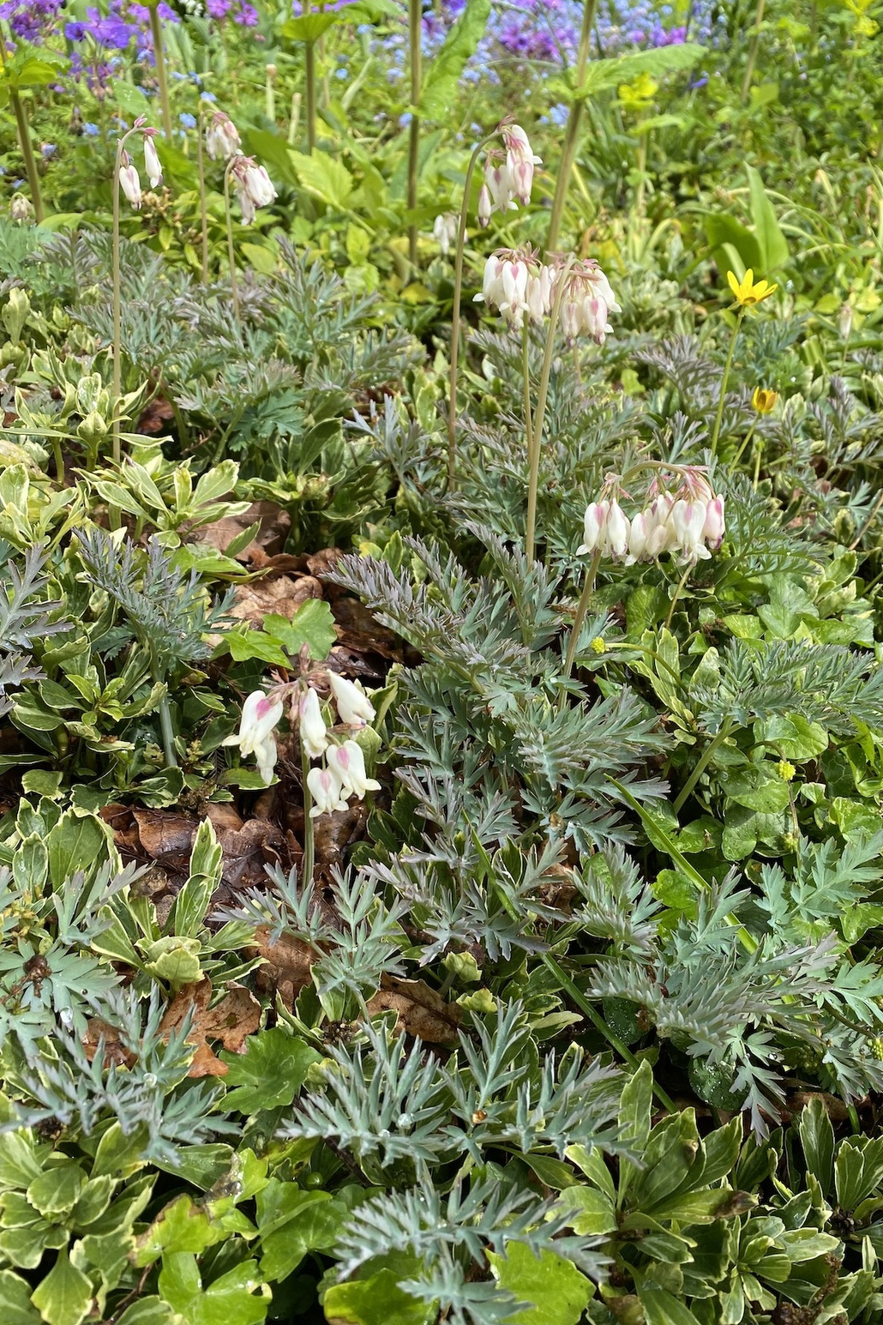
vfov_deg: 65.5
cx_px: 512
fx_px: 1030
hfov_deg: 46.2
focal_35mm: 28
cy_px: 680
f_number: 1.8
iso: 32
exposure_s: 1/973
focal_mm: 4.25
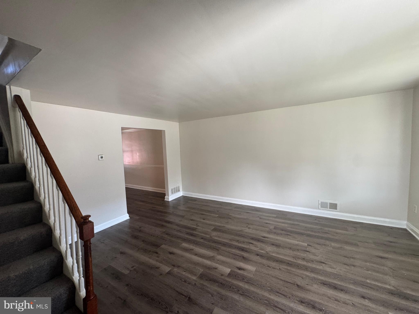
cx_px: 210
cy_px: 157
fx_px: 169
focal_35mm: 14
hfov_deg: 102.1
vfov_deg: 85.7
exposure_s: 1/120
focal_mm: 2.22
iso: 200
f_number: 2.2
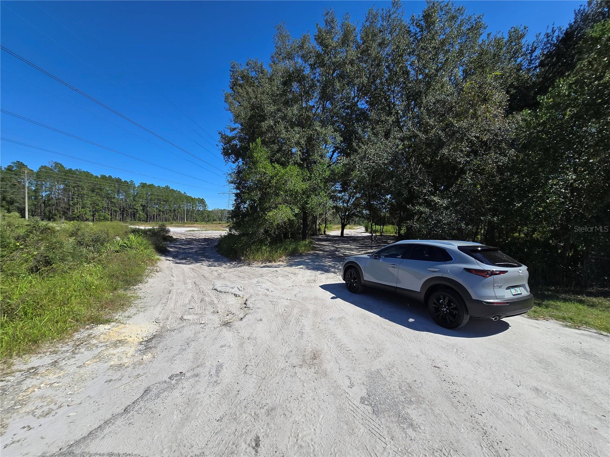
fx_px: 229
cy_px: 228
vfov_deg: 89.9
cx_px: 305
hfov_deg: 106.2
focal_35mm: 13
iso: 50
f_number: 2.2
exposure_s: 1/2483
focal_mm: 2.2
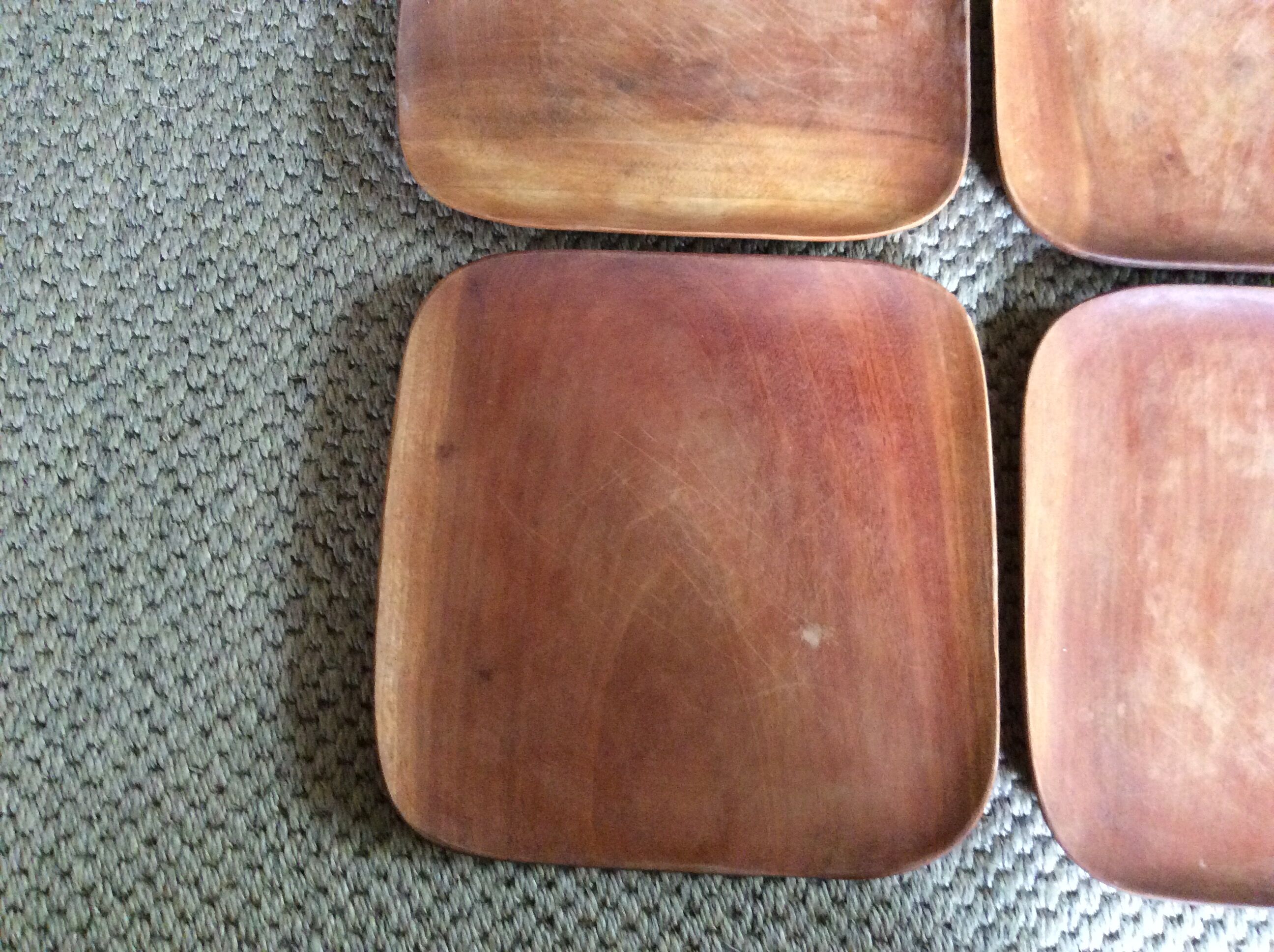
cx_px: 637
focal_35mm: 32
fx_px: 1176
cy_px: 476
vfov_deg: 44.1
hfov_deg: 56.9
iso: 320
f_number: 2.4
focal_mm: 3.3
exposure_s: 1/20
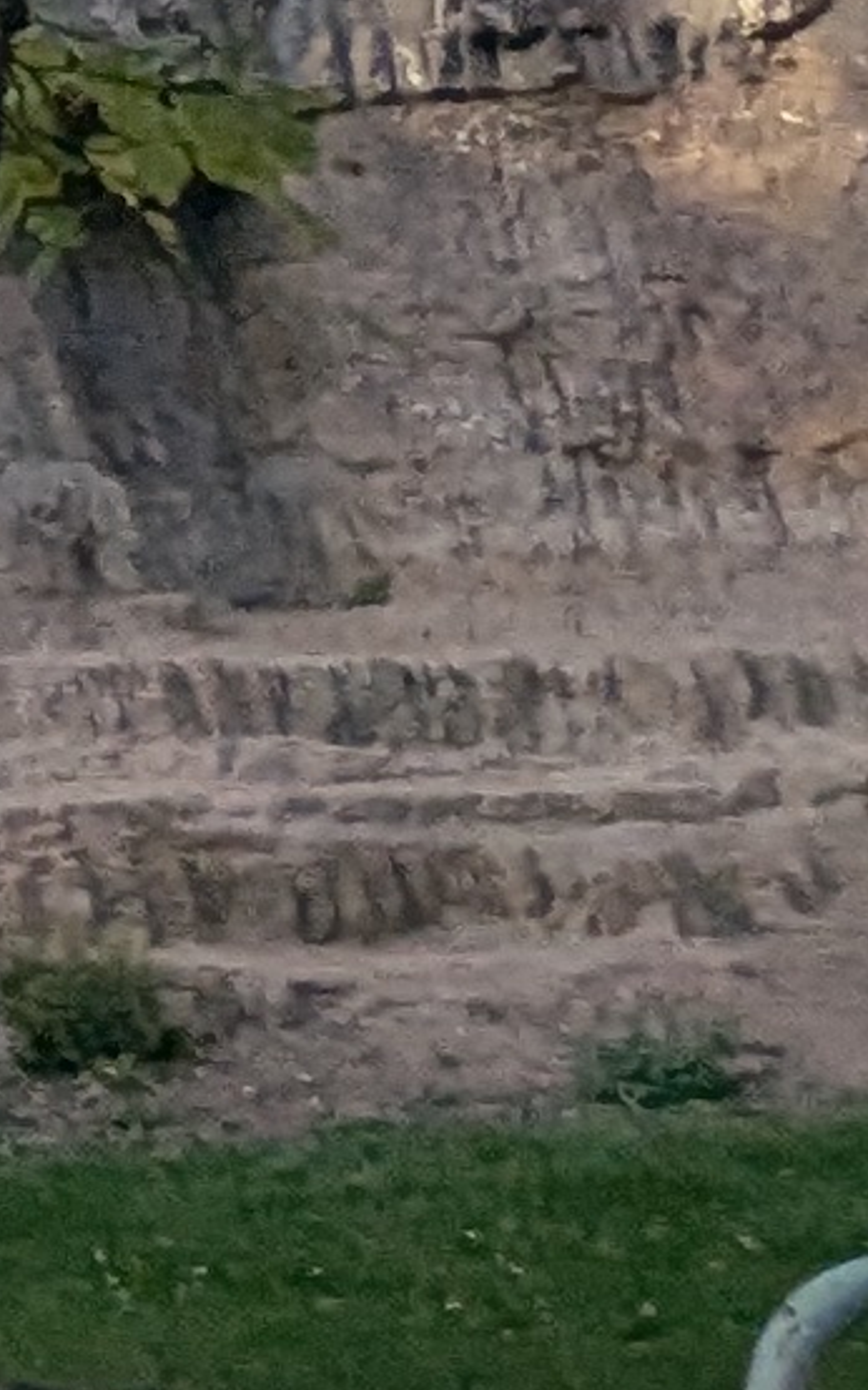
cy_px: -1149
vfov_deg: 14.6
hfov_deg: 6.0
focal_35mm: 125
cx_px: -3645
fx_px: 4734
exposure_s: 1/557
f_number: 2.2
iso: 50
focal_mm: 2.35
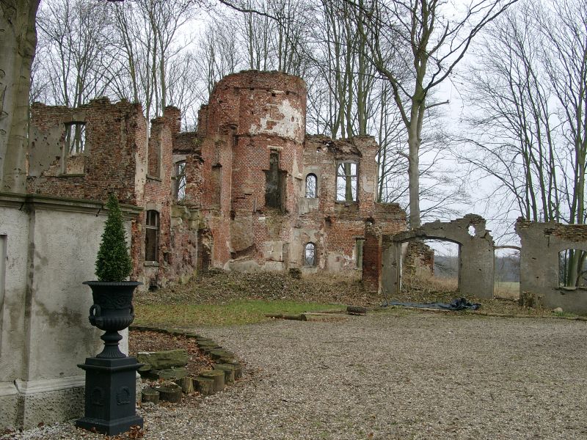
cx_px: 294
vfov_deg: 32.2
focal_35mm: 45
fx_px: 763
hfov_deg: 42.1
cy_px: 220
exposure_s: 1/109
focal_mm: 9.29
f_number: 4
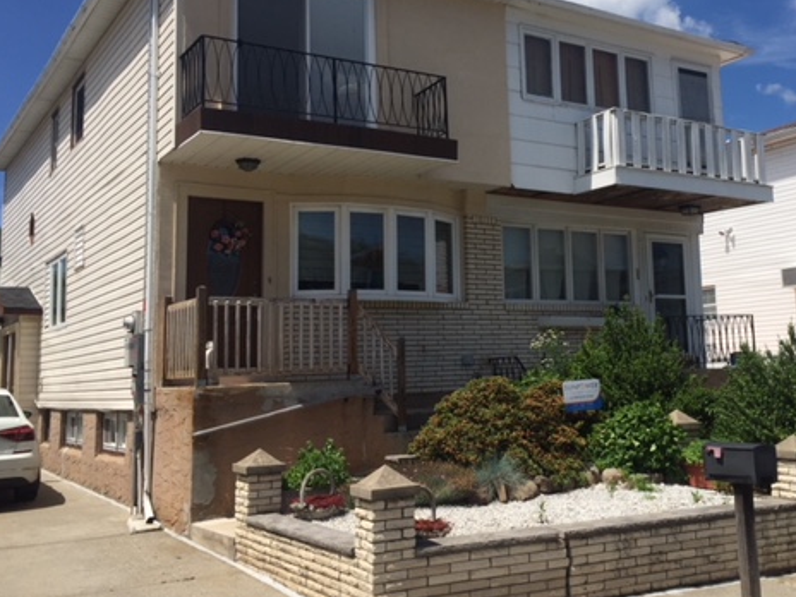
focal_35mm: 40
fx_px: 920
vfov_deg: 35.8
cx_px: 528
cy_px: 238
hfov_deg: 46.1
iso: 32
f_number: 2.2
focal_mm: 4.15
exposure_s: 1/3597
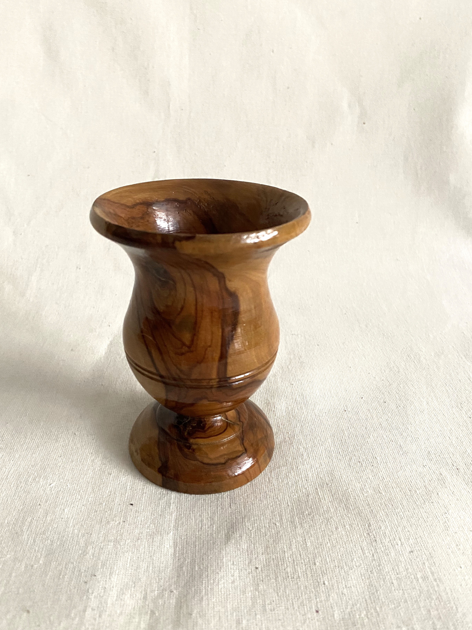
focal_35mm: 29
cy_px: 293
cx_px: 212
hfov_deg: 48.2
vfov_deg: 61.6
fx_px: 527
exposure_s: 1/30
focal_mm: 4.25
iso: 640
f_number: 1.8
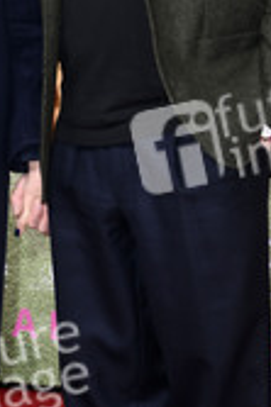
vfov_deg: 8.5
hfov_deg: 5.7
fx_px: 2715
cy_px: 15
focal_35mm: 240
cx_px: 34
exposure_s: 1/250
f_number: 5.6
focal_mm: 100
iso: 640
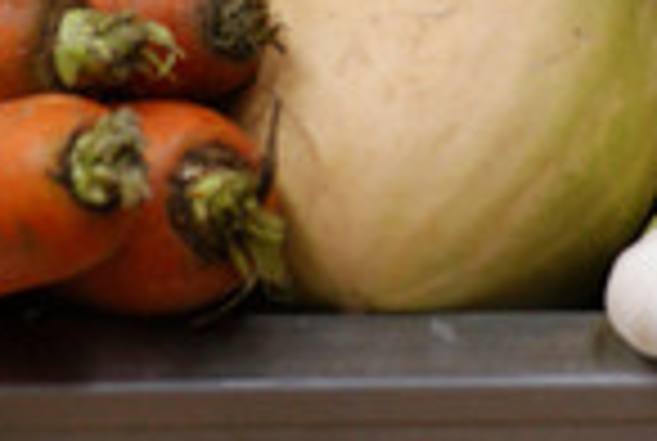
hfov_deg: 5.5
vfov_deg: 3.6
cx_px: 428
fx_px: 6894
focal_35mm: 377
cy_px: -230
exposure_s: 1/160
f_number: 5.6
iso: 800
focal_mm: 80
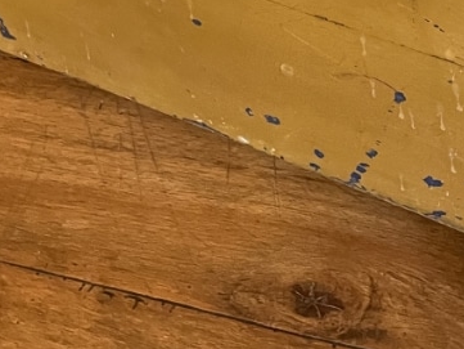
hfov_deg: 22.5
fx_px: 1167
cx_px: 280
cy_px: -226
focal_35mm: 87
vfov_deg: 15.3
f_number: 1.6
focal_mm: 4.2
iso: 500
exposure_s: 1/33
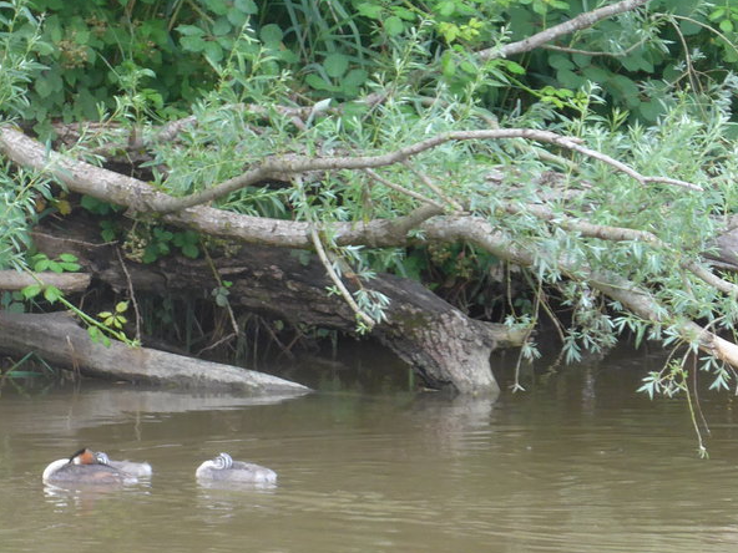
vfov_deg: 3.3
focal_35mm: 450
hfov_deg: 4.4
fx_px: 9594
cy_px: 333
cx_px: 162
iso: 400
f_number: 5.9
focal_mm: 42.8
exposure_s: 1/100
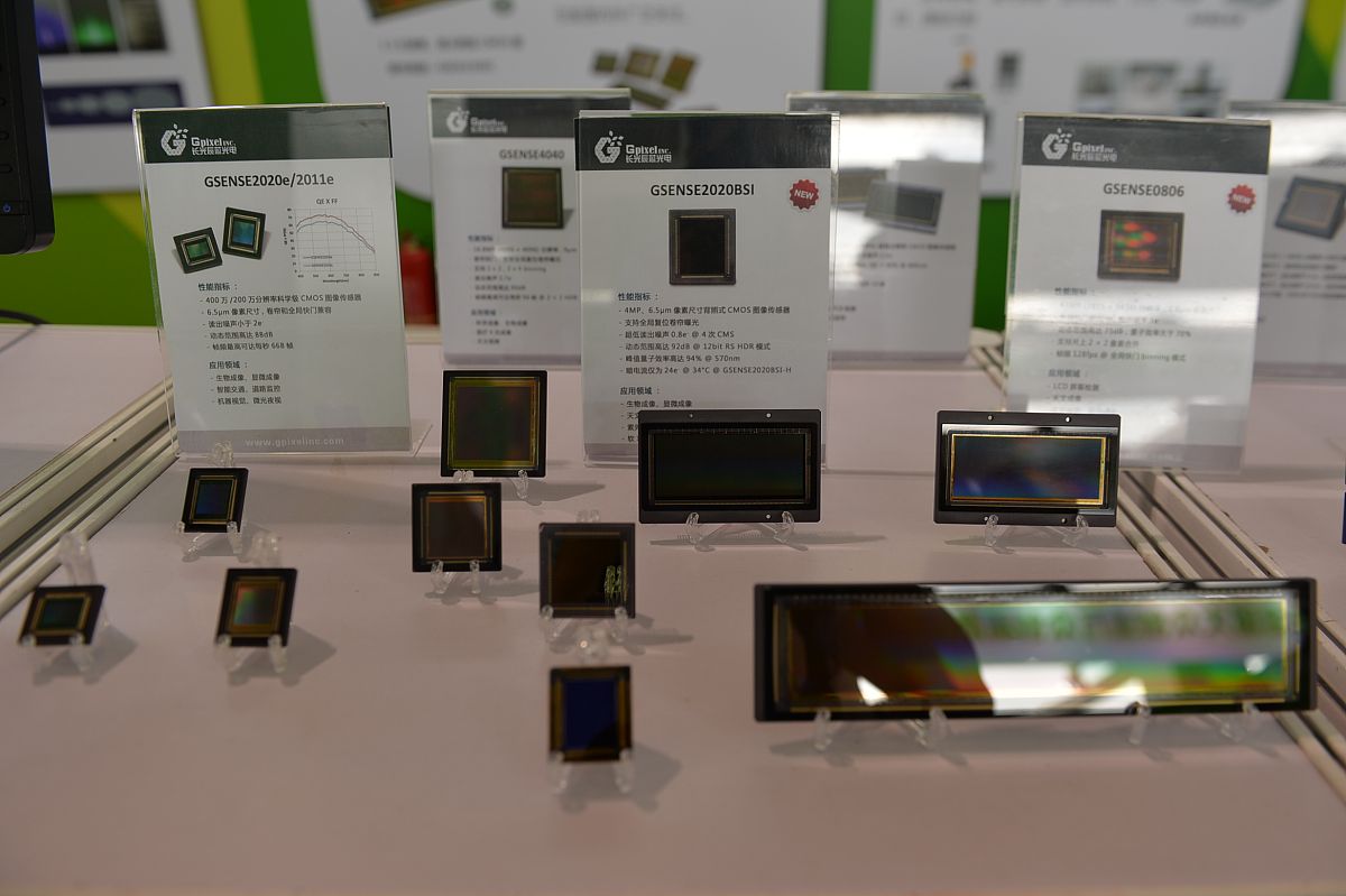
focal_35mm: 27
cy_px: 448
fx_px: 1009
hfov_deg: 67.4
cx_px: 673
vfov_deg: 47.9
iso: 200
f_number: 4
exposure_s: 1/250
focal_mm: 27
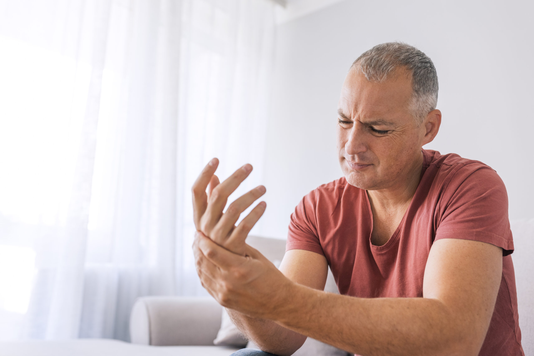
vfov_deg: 37.9
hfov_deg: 54.4
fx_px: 519
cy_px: 178
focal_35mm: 35
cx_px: 267
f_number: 2.8
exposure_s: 1/125
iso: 400
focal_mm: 35
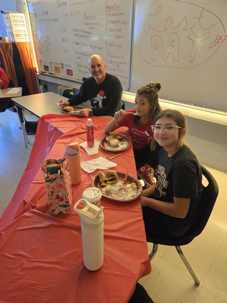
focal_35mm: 23
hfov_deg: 58.9
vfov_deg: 73.9
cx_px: 114
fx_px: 201
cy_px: 152
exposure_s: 1/60
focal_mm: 5.4
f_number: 1.8
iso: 1000
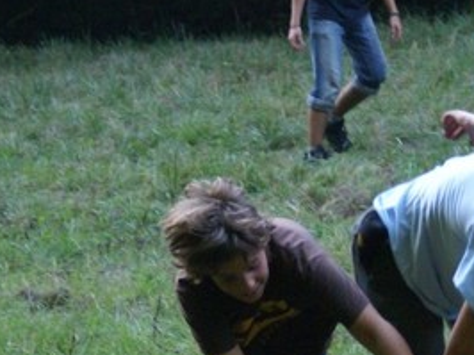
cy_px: 345
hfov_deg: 6.5
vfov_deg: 4.9
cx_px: 351
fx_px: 4159
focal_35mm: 304
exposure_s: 1/200
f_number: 5.6
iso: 800
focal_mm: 70
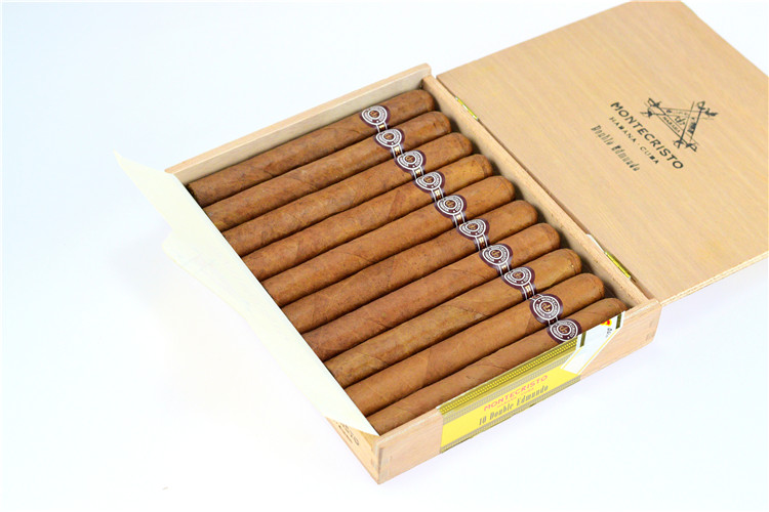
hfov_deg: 27.0
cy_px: 256
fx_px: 1602
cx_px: 384
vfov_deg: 18.2
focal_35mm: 75
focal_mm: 50
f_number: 7.1
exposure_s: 1/160
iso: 1000
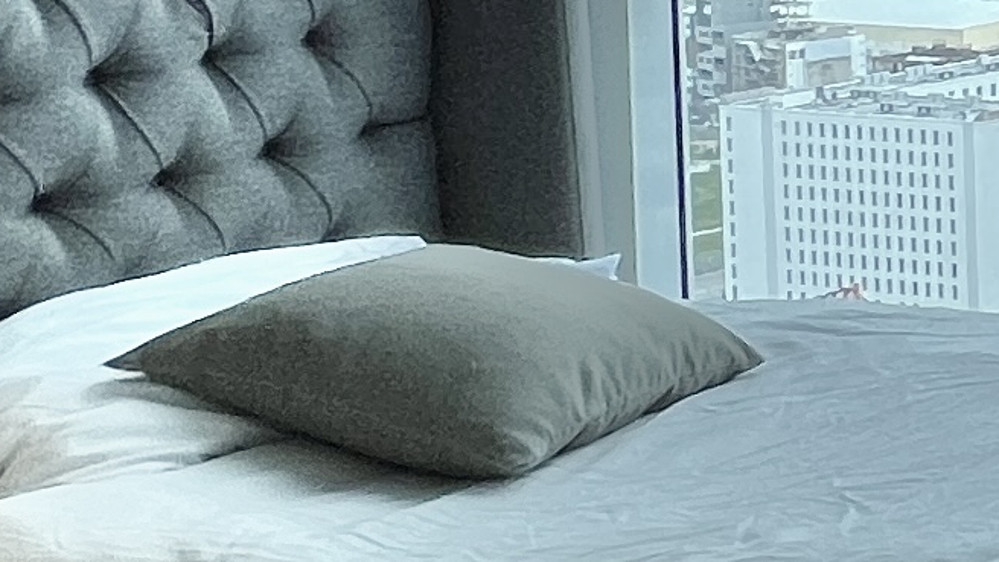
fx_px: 2305
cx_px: 2466
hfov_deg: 14.5
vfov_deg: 13.2
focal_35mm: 87
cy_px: -244
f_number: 1.8
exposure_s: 1/1206
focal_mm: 1.57
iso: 32
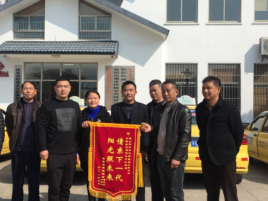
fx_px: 395
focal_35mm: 51
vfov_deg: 28.6
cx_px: 109
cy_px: 95
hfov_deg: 37.4
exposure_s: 1/3049
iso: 32
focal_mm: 4.15
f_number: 2.2
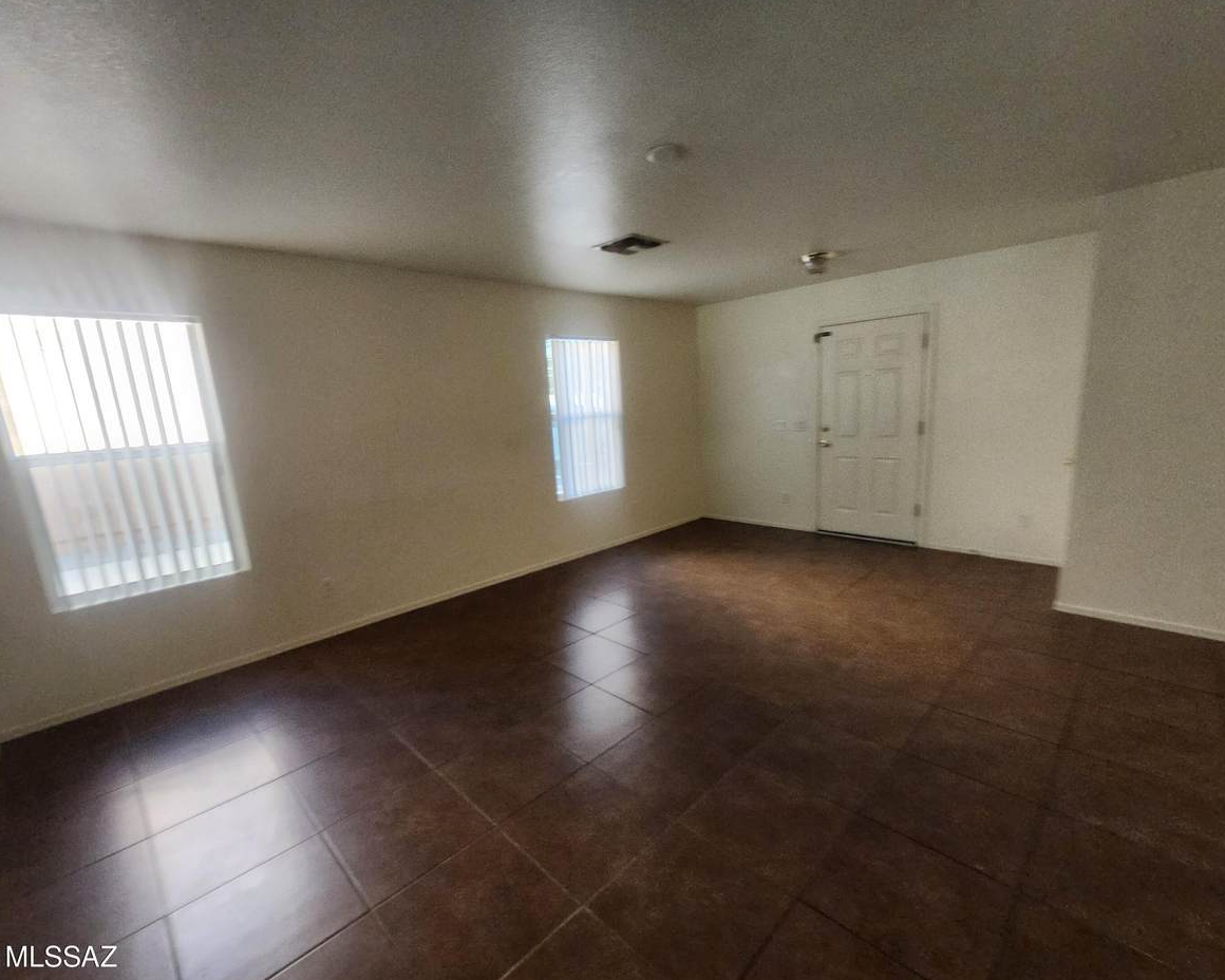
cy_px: 496
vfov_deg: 88.0
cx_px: 586
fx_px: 508
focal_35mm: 14
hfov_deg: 100.6
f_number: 2.2
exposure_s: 1/60
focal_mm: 1.74
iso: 250
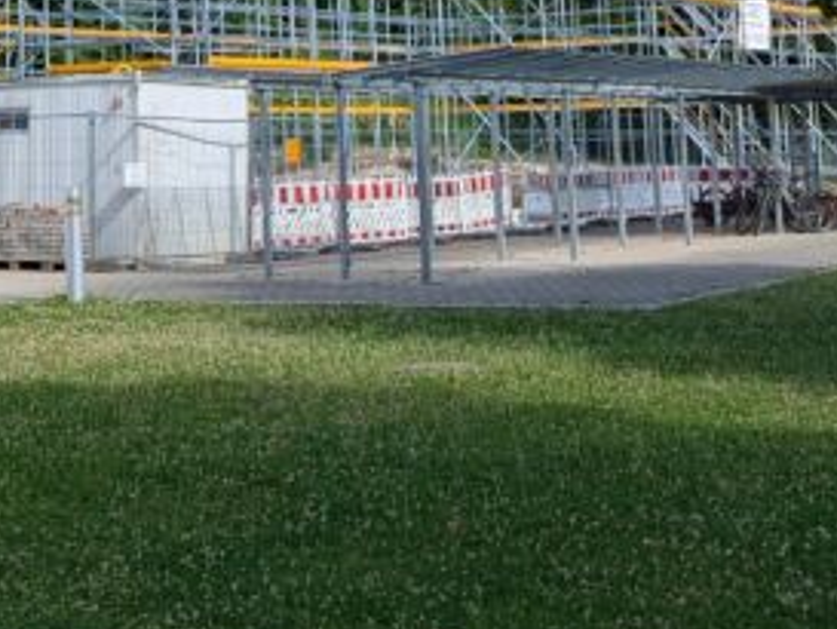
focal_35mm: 90
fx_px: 2177
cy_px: -112
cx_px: 172
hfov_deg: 21.5
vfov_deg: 15.8
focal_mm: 6.81
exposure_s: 1/1364
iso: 46
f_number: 1.85
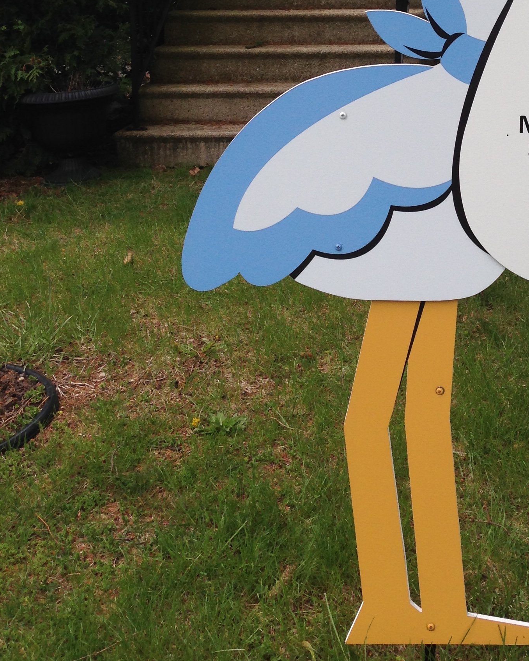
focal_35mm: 62
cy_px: 53
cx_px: 475
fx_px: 1213
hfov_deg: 23.9
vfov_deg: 29.1
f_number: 2.4
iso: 50
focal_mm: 4.12
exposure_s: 1/968
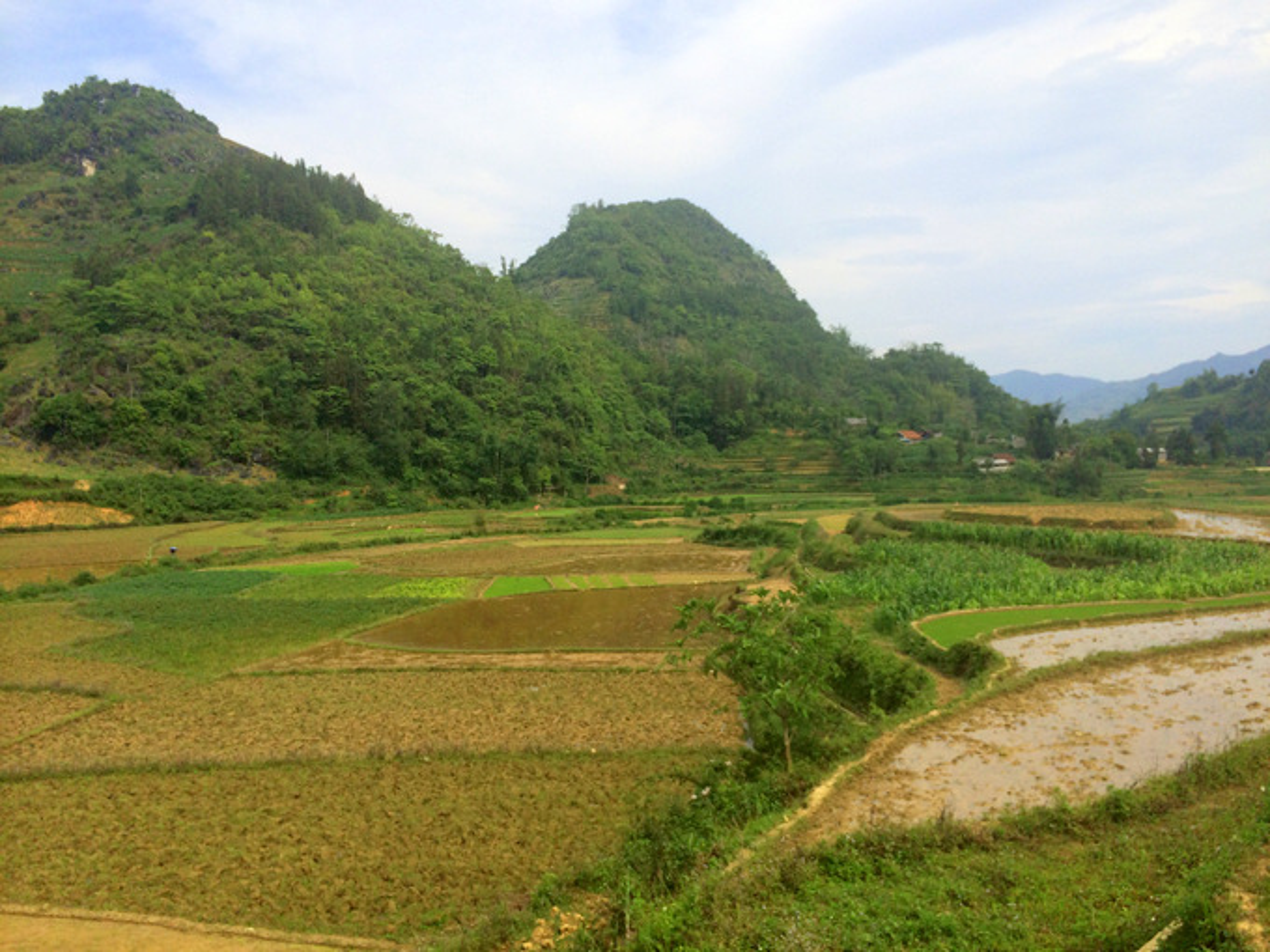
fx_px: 1101
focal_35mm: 30
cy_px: 476
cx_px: 635
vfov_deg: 46.8
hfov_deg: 60.0
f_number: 2.2
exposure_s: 1/2564
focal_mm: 4.12
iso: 32
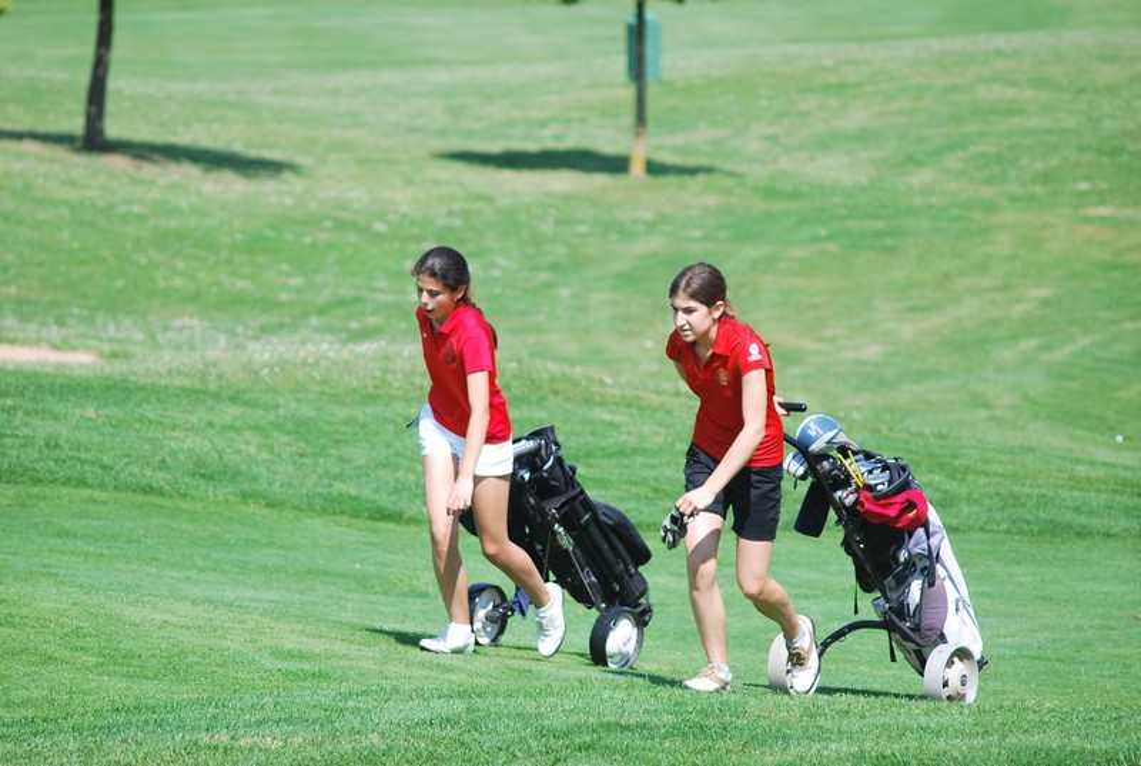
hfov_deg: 9.1
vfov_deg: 6.1
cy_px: 383
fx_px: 7146
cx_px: 570
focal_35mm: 225
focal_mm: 150
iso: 220
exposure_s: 1/1000
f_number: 4.5
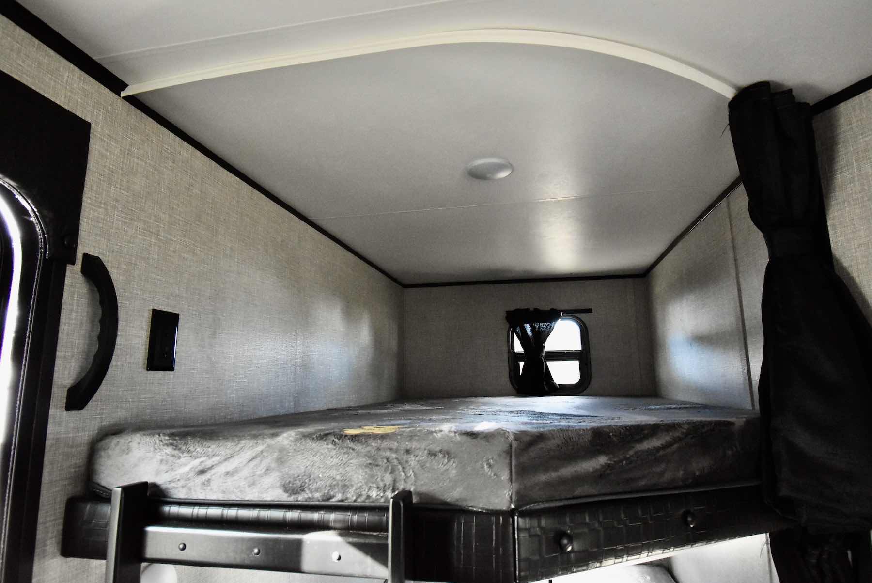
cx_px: 436
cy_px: 292
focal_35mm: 20
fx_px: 473
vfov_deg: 63.3
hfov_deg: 85.4
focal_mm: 13
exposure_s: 1/60
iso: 3600
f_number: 5
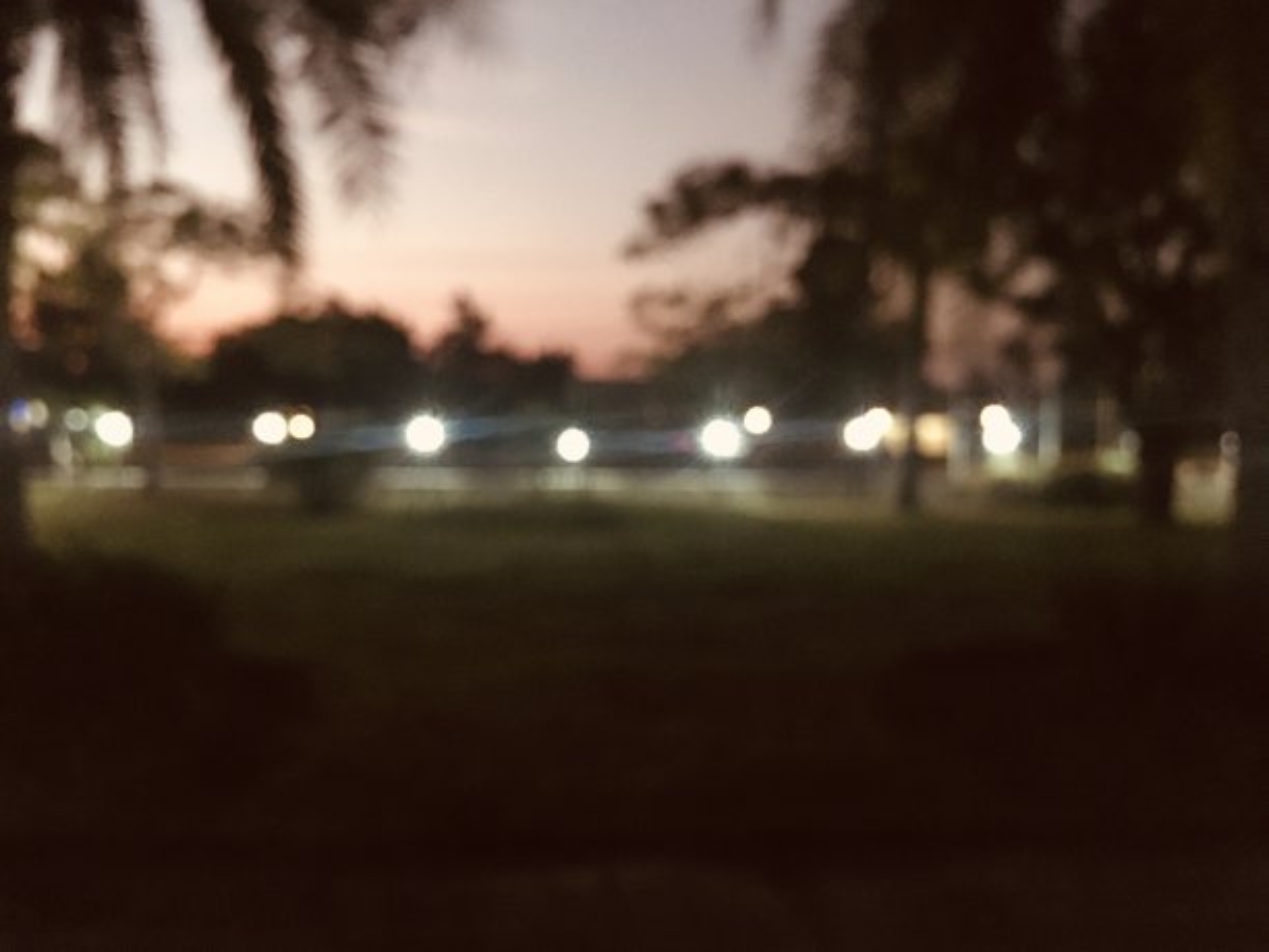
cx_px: 634
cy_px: 476
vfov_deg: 48.2
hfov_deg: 61.7
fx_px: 1063
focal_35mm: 29
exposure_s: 1/4
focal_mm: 4.15
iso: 400
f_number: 2.2
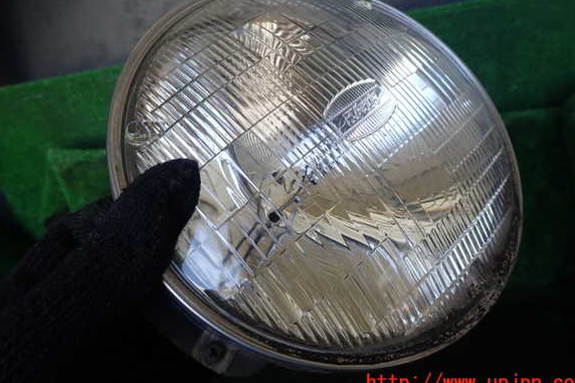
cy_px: 172
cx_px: 292
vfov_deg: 47.8
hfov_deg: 67.4
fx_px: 431
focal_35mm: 27
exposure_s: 1/80
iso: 100
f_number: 2.8
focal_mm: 4.5
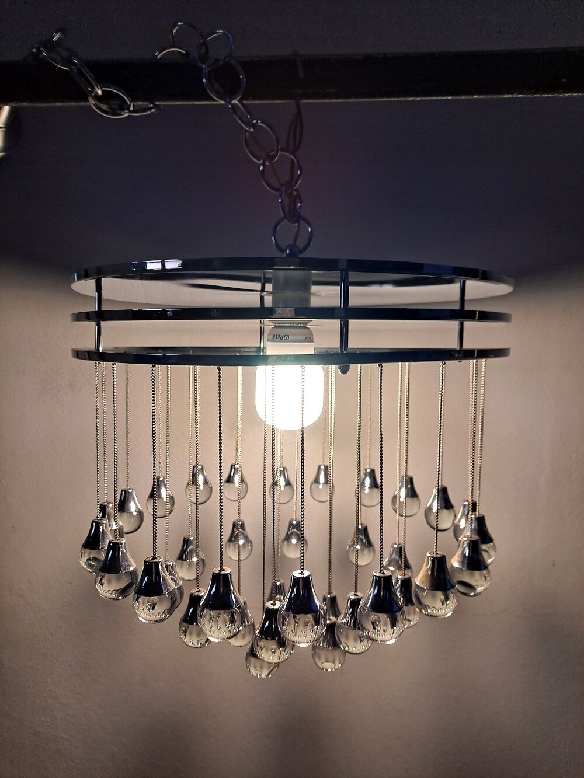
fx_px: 562
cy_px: 389
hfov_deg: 54.9
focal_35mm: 25
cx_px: 292
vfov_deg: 69.4
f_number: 2
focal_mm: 4.6
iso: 80
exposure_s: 1/50
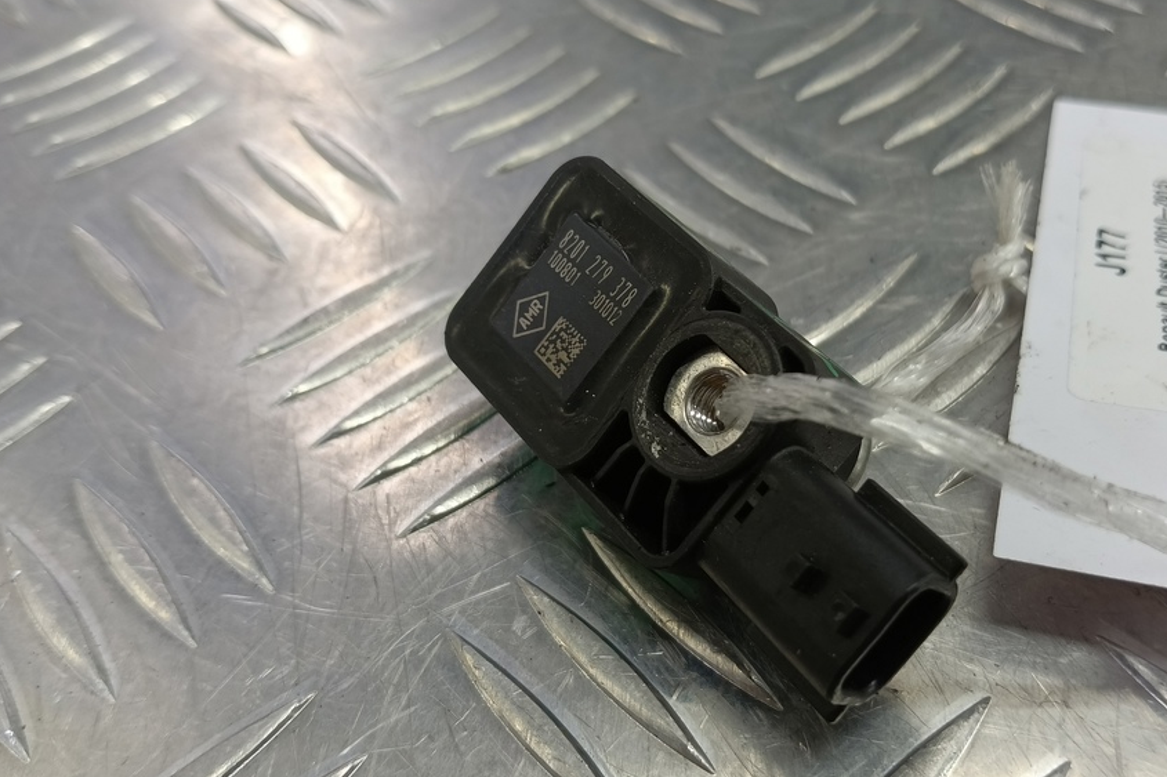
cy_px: 415
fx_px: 940
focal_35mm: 29
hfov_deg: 63.1
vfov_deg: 44.9
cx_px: 700
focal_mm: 4.11
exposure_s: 1/50
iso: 113
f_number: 1.6
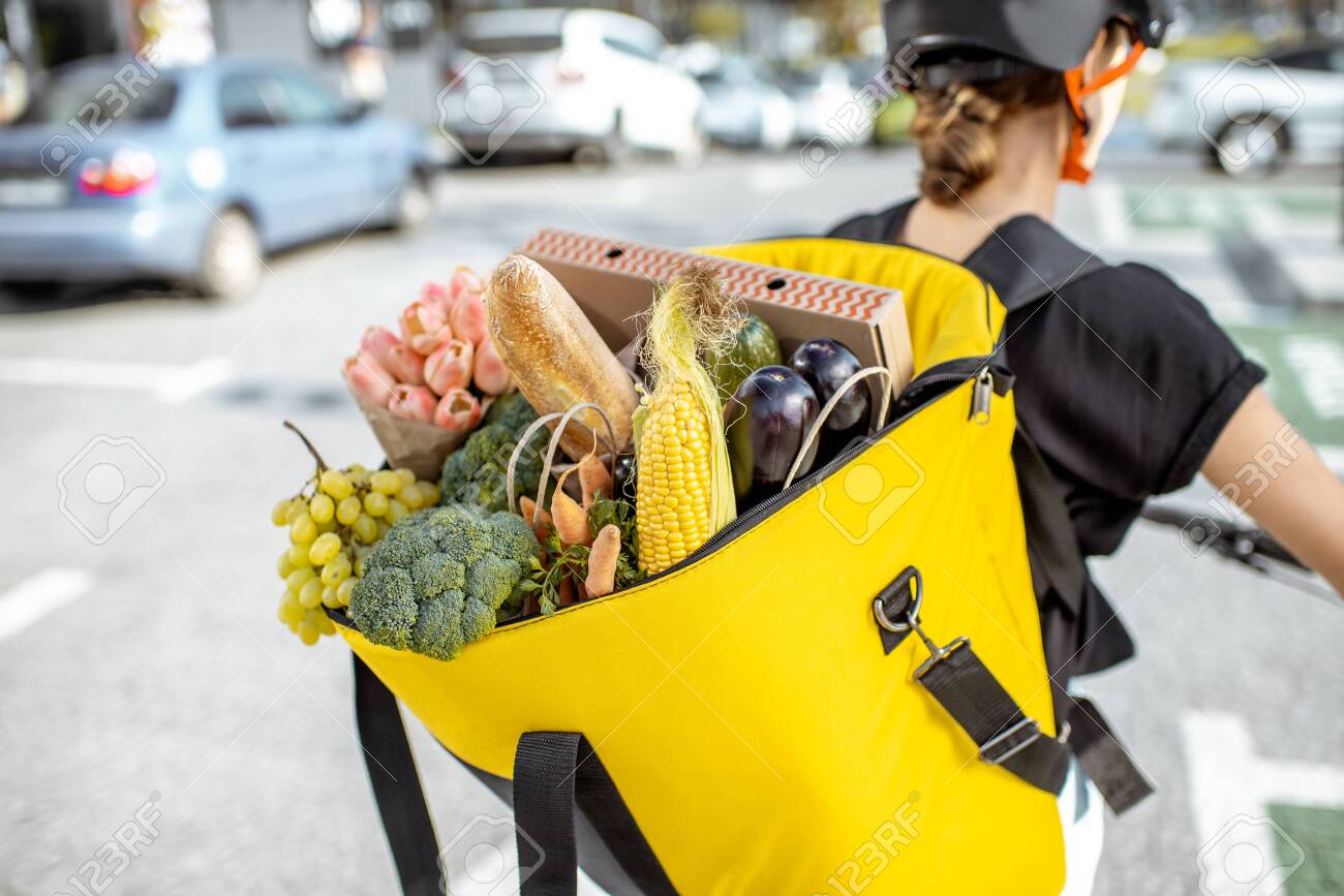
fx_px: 1307
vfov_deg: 37.9
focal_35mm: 35
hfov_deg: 54.4
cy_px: 448
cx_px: 672
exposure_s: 1/3200
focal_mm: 35
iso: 160
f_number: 2.2
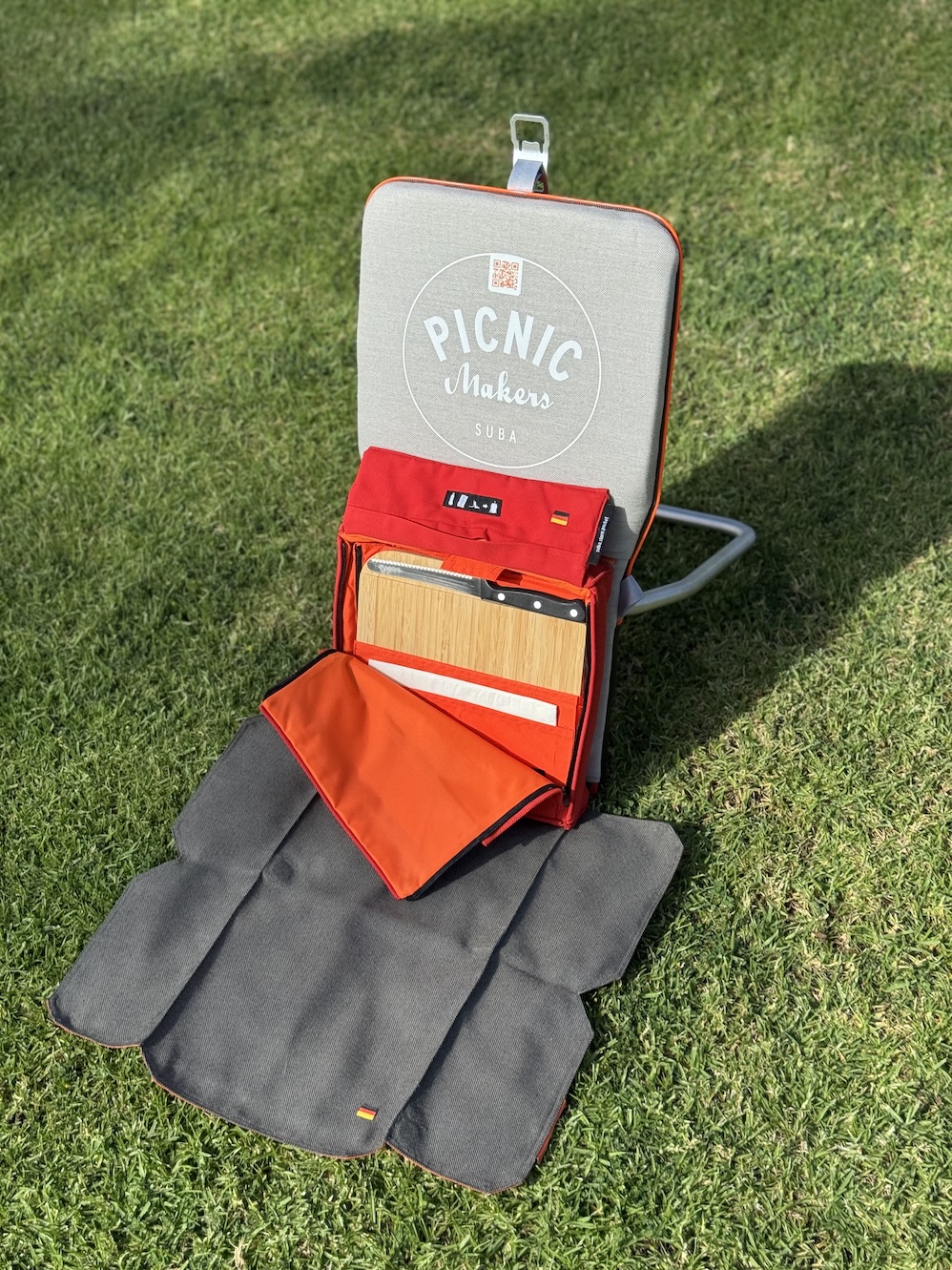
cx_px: 476
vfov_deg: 39.7
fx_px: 1760
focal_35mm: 48
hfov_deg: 30.3
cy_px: 635
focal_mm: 6.76
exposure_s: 1/4310
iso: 64
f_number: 1.78
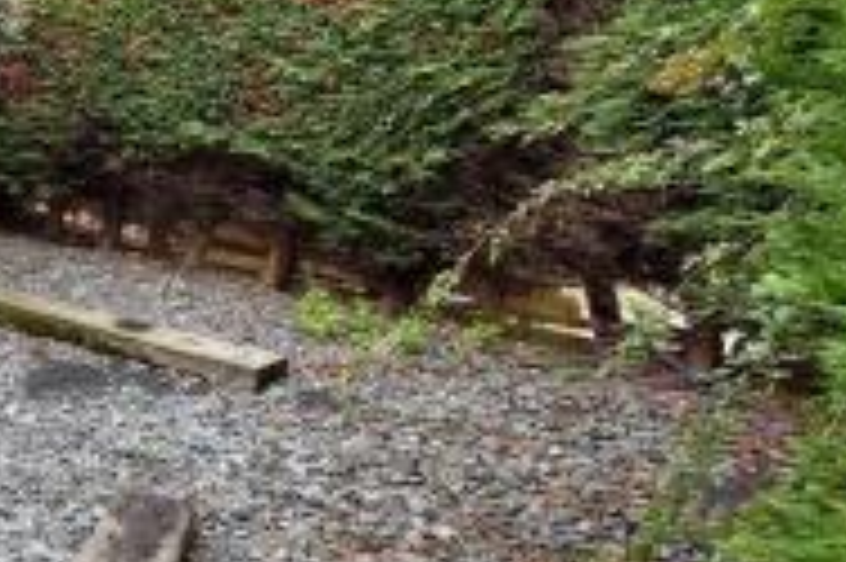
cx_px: -176
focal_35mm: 38
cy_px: 142
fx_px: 892
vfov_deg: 34.3
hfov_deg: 37.7
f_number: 5.6
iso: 100
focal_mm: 10
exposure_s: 1/125
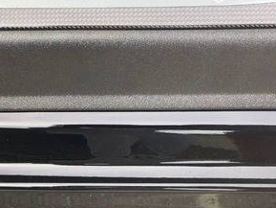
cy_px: -19
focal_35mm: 62
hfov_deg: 30.3
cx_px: 50
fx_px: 495
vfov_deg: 22.4
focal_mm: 3.99
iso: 20
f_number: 1.8
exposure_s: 1/467
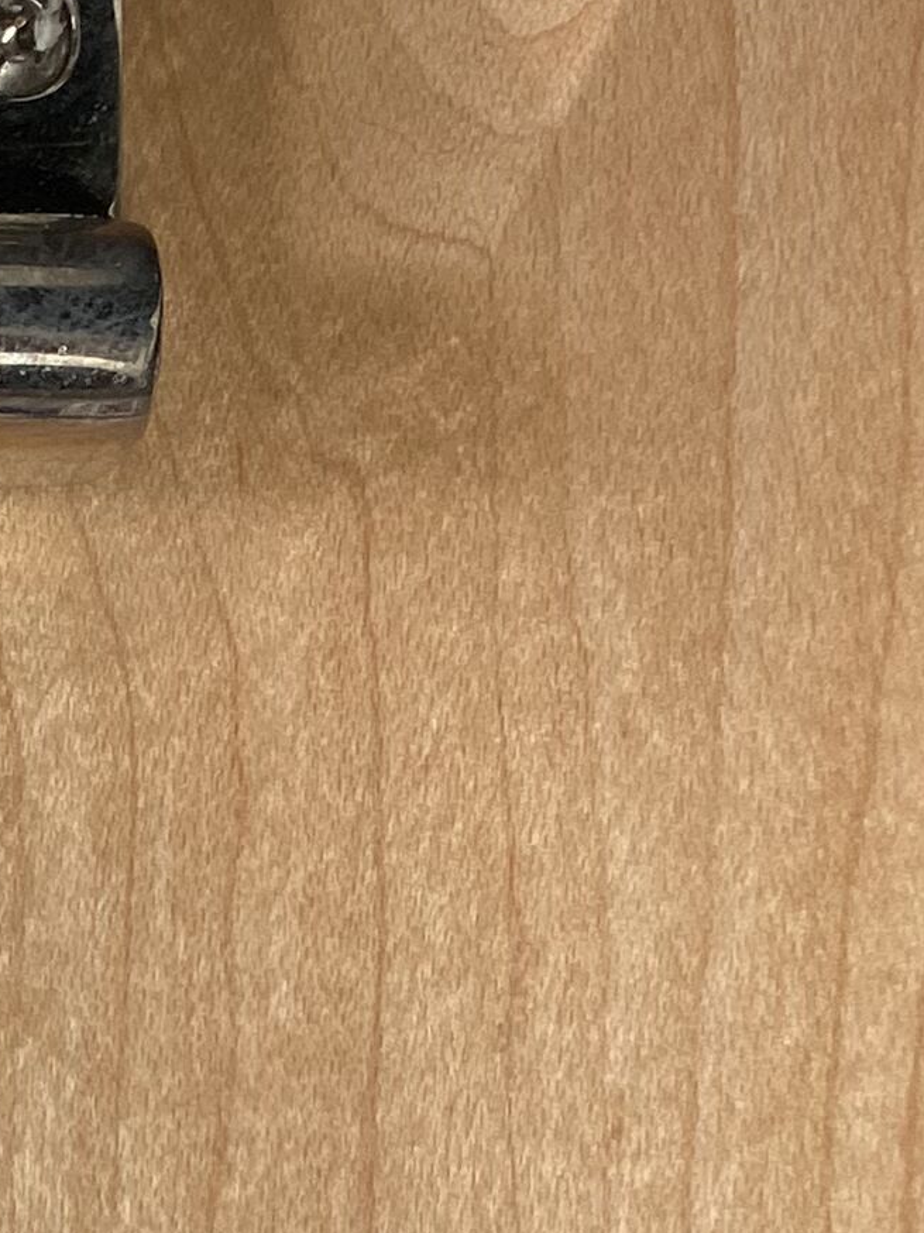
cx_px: -664
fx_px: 4273
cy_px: 1206
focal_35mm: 120
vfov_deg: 16.1
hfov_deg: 11.6
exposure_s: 1/100
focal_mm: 4.25
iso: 100
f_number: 1.8
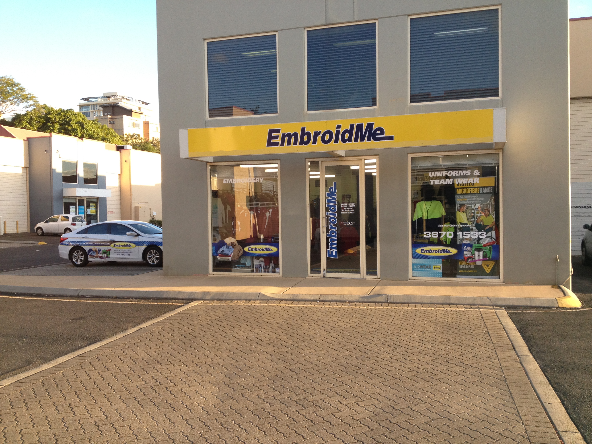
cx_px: 296
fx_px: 599
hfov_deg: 52.6
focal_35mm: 35
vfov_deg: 40.7
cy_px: 222
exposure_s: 1/273
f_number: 2.4
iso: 80
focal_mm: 4.28
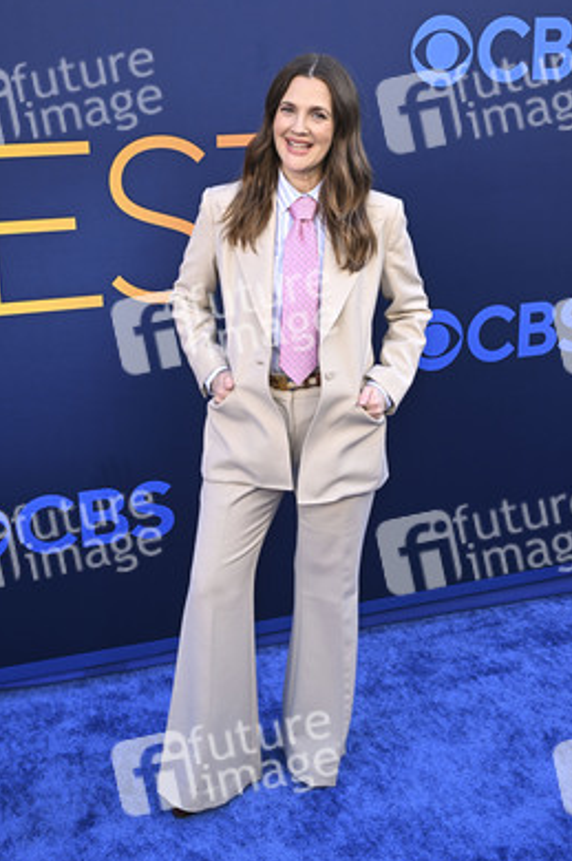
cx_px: 289
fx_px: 956
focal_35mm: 40
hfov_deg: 33.3
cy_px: 433
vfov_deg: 48.5
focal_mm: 39
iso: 400
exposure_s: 1/200
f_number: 5.6
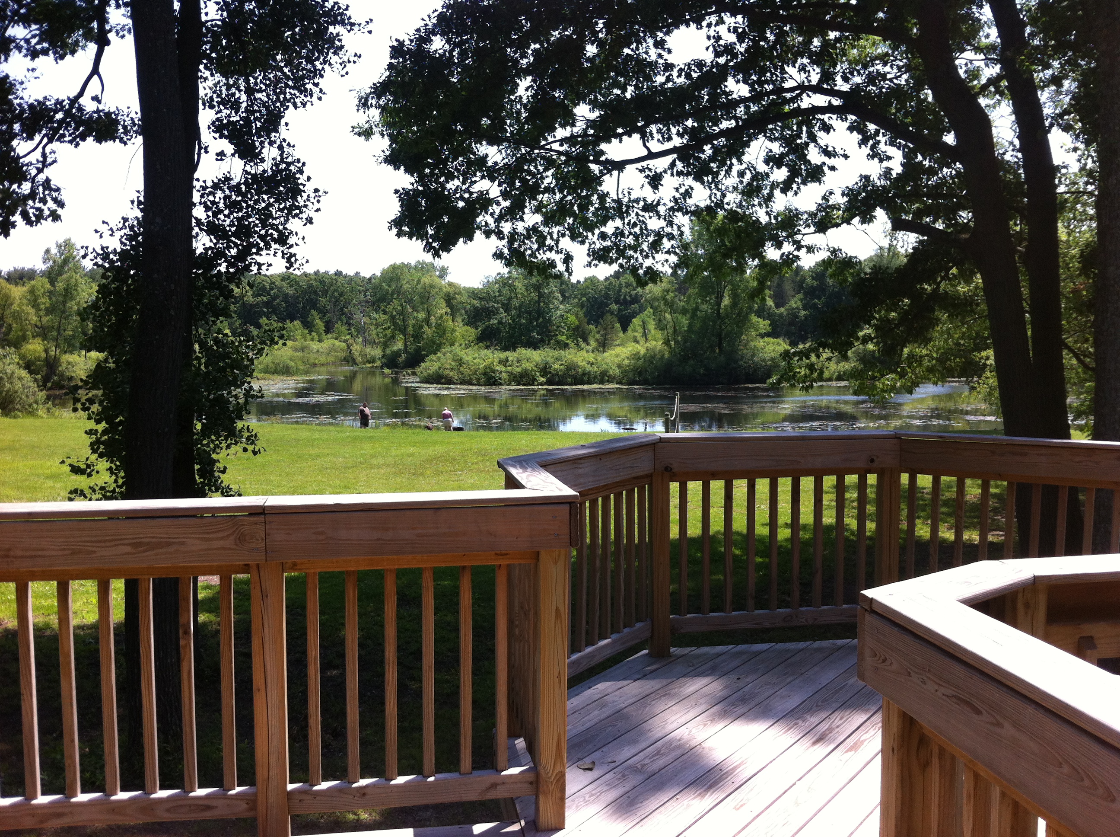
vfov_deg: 40.6
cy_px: 418
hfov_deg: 52.7
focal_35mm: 35
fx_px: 1131
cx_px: 560
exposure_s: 1/529
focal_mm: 3.85
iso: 80
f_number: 2.8
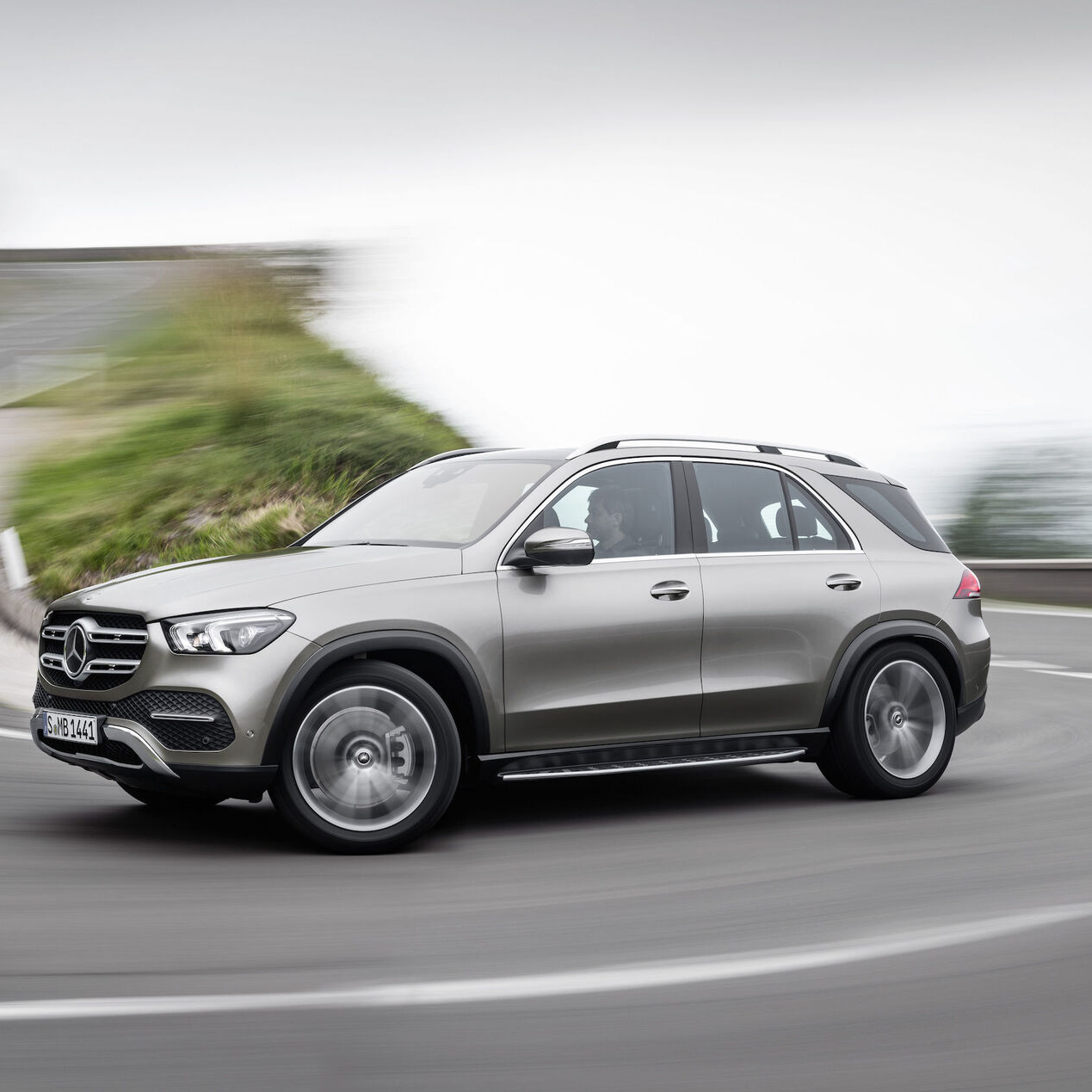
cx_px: 414
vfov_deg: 31.6
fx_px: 1927
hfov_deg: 31.5
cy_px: 549
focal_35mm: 54
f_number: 13
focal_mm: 42
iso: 31
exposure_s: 3
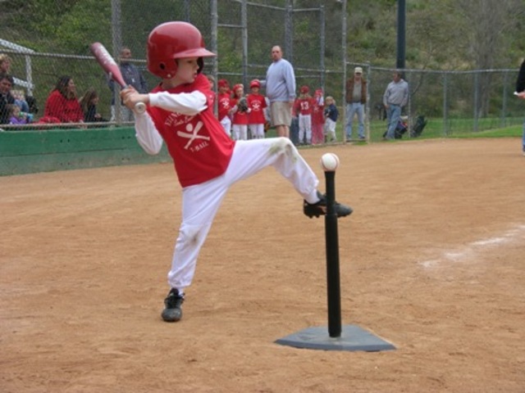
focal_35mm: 86
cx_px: 262
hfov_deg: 22.8
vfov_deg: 17.2
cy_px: 196
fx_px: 1304
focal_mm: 14.2
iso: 50
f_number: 4.8
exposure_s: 1/143
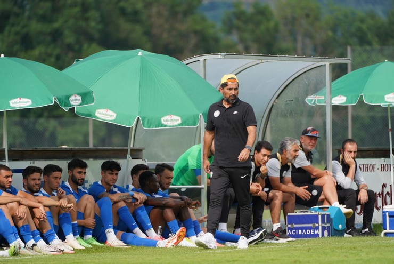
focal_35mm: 400
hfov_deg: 5.1
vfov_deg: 3.4
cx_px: 197
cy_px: 132
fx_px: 4382
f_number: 5.6
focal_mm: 400
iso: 800
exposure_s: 1/2000
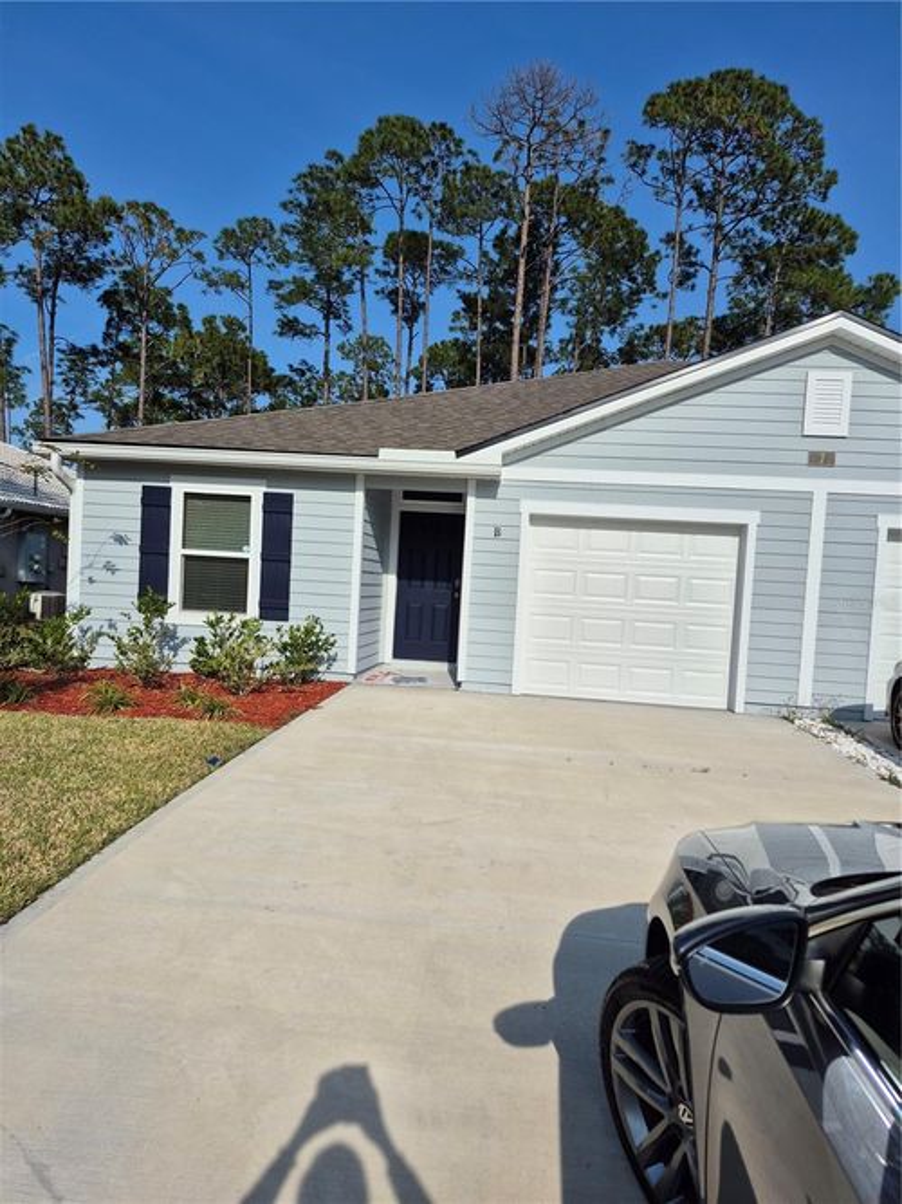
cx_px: 451
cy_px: 602
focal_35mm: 23
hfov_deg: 58.9
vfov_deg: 73.9
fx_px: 799
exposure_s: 1/3920
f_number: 1.8
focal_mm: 5.4
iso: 25
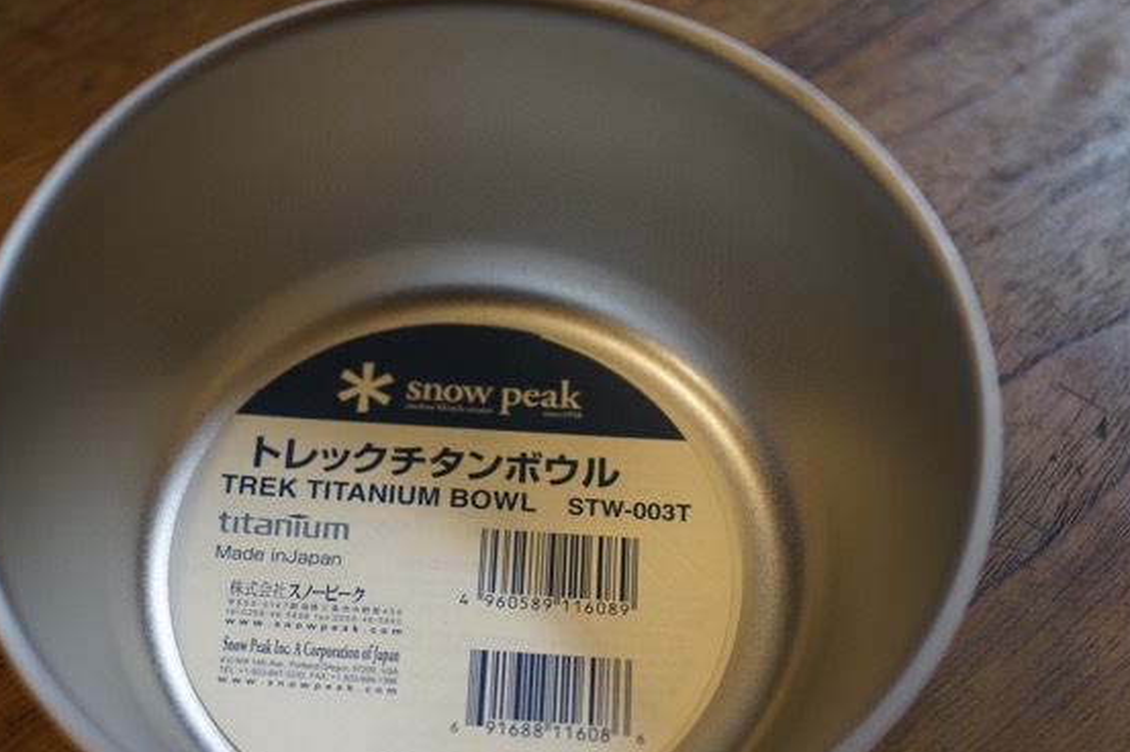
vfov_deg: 23.6
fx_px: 1788
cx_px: 403
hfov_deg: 34.8
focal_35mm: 57
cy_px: 515
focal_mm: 35
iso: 500
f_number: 2.5
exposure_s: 1/80
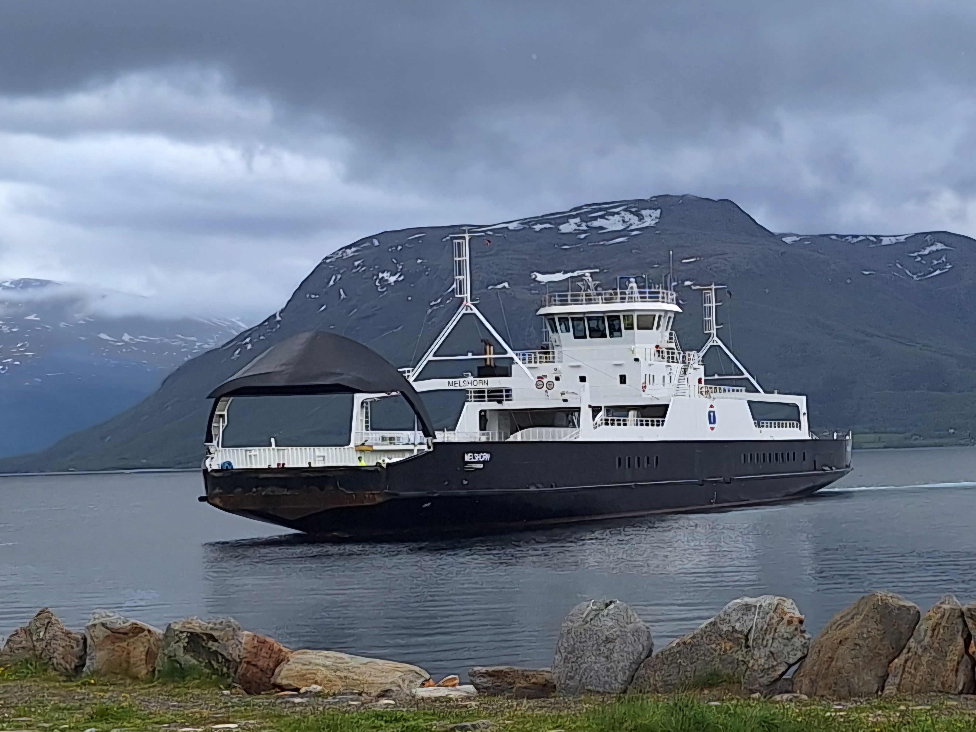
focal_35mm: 23
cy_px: 366
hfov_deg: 73.9
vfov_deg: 58.9
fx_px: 648
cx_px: 488
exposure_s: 1/2500
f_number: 1.8
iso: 40
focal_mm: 5.54
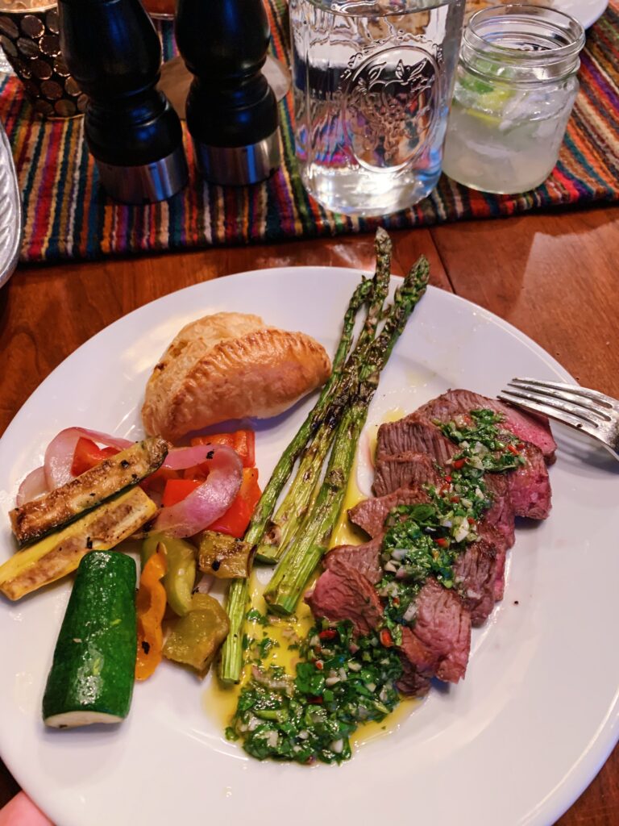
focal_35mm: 26
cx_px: 310
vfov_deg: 67.3
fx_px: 620
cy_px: 413
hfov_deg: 53.1
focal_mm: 4.25
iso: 320
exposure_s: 1/30
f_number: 1.8
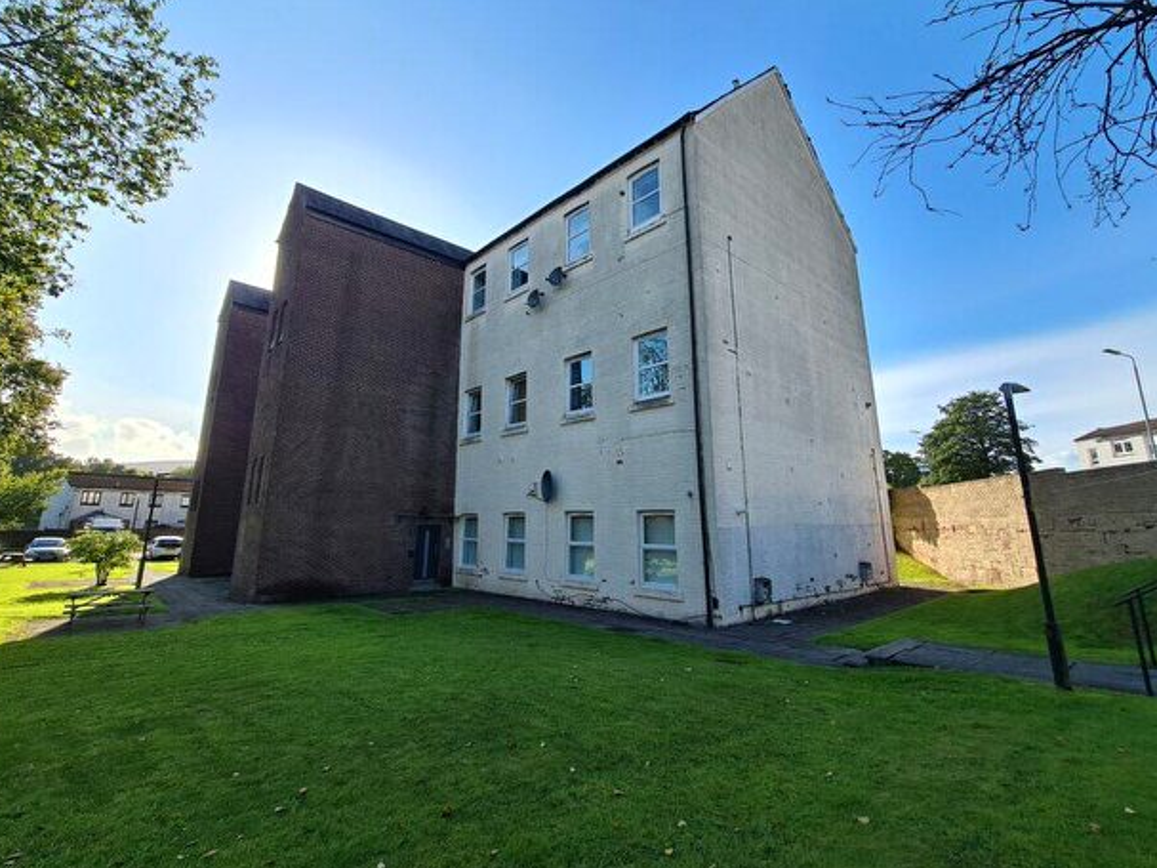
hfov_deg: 98.2
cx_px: 578
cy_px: 403
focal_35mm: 15
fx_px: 501
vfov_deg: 81.6
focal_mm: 2.22
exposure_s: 1/1212
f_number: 2.2
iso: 64
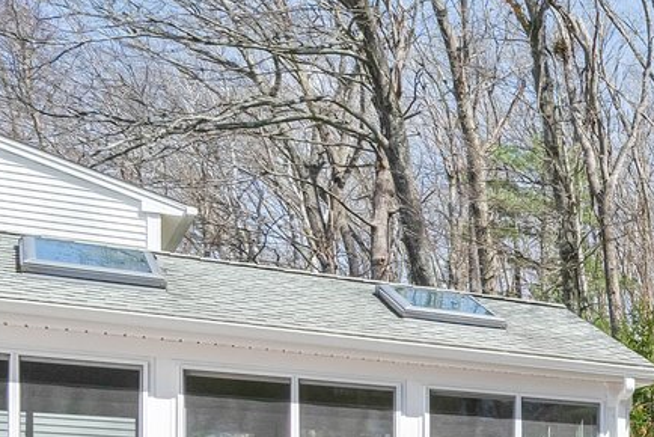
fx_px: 1200
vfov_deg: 19.2
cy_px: 558
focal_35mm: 66
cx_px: 1281
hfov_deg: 19.3
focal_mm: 14
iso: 400
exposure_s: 1/800
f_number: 9
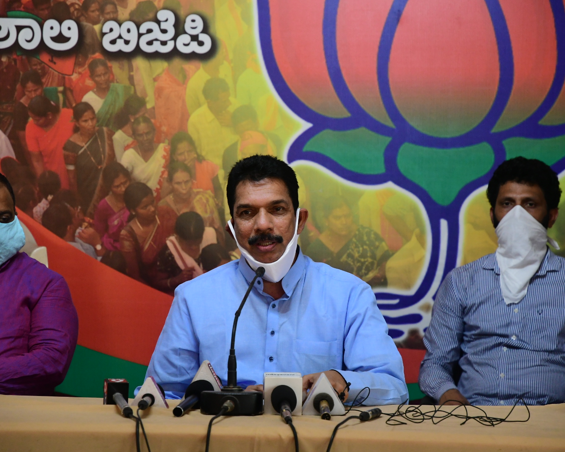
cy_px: 226
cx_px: 276
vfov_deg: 11.4
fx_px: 2274
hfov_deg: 14.2
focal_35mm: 136
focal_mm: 80
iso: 1600
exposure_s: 1/100
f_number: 4
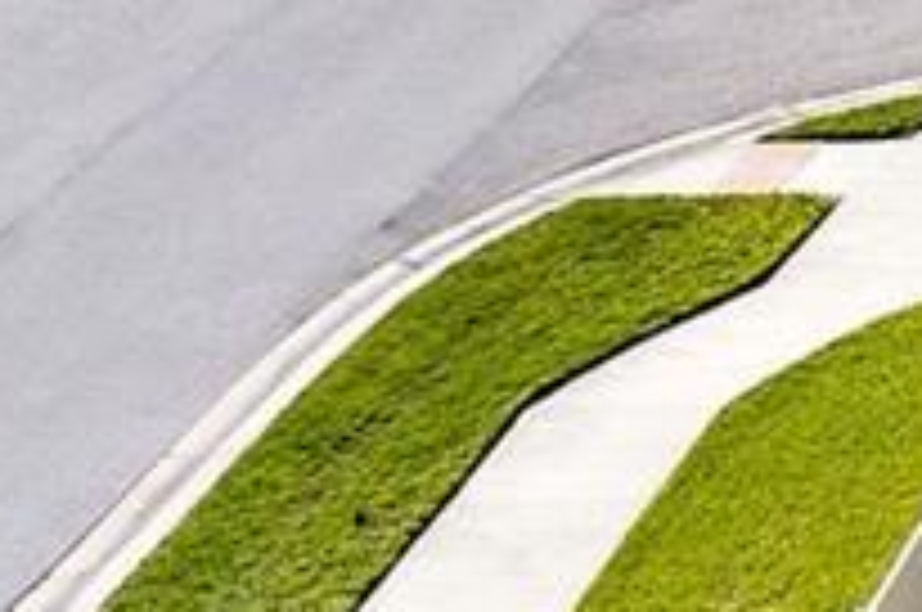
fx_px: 4398
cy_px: -266
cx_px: 2388
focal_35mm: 172
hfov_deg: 10.1
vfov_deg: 7.8
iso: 200
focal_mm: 8.38
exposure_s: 1/640
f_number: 2.8
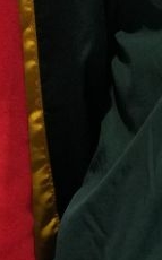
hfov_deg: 0.8
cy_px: -303
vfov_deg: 1.3
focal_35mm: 1598
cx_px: -255
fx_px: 11331
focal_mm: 200
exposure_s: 1/250
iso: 3200
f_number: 2.8
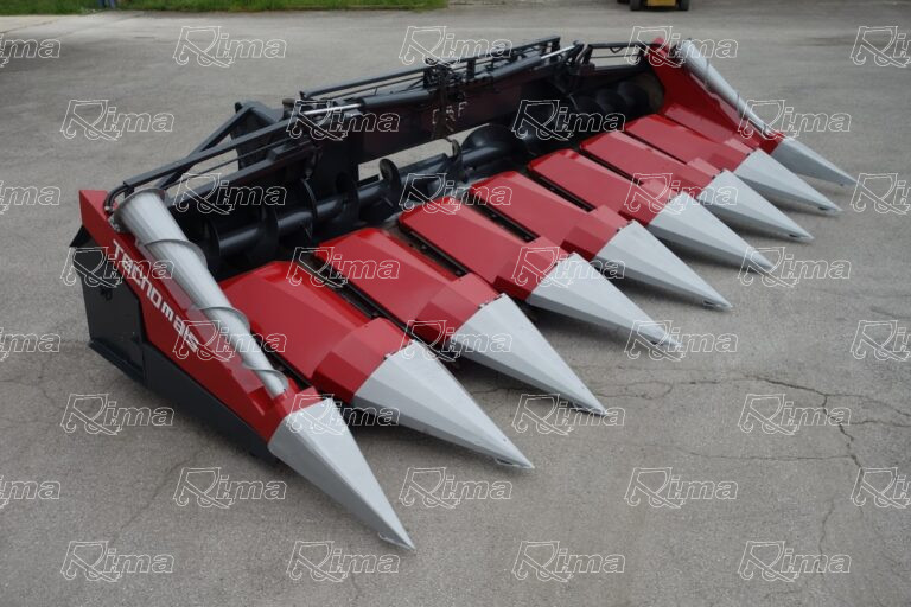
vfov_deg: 37.9
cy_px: 304
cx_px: 456
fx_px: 886
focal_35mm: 35
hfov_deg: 54.4
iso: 125
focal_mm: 13.09
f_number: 5.6
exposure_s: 1/320
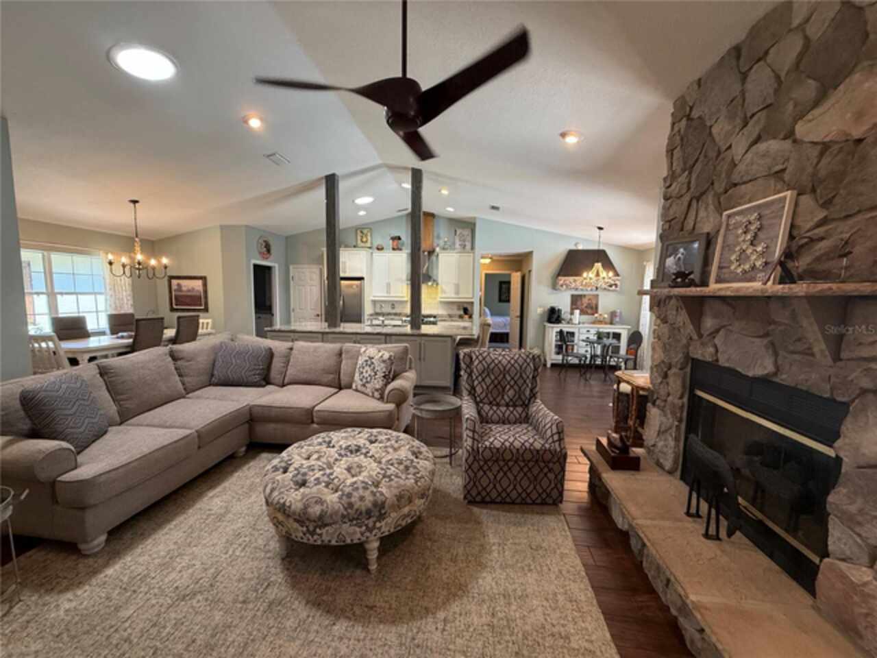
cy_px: 329
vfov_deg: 85.7
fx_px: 355
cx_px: 438
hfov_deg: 102.1
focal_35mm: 14
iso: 400
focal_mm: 2.22
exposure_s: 1/120
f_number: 2.2
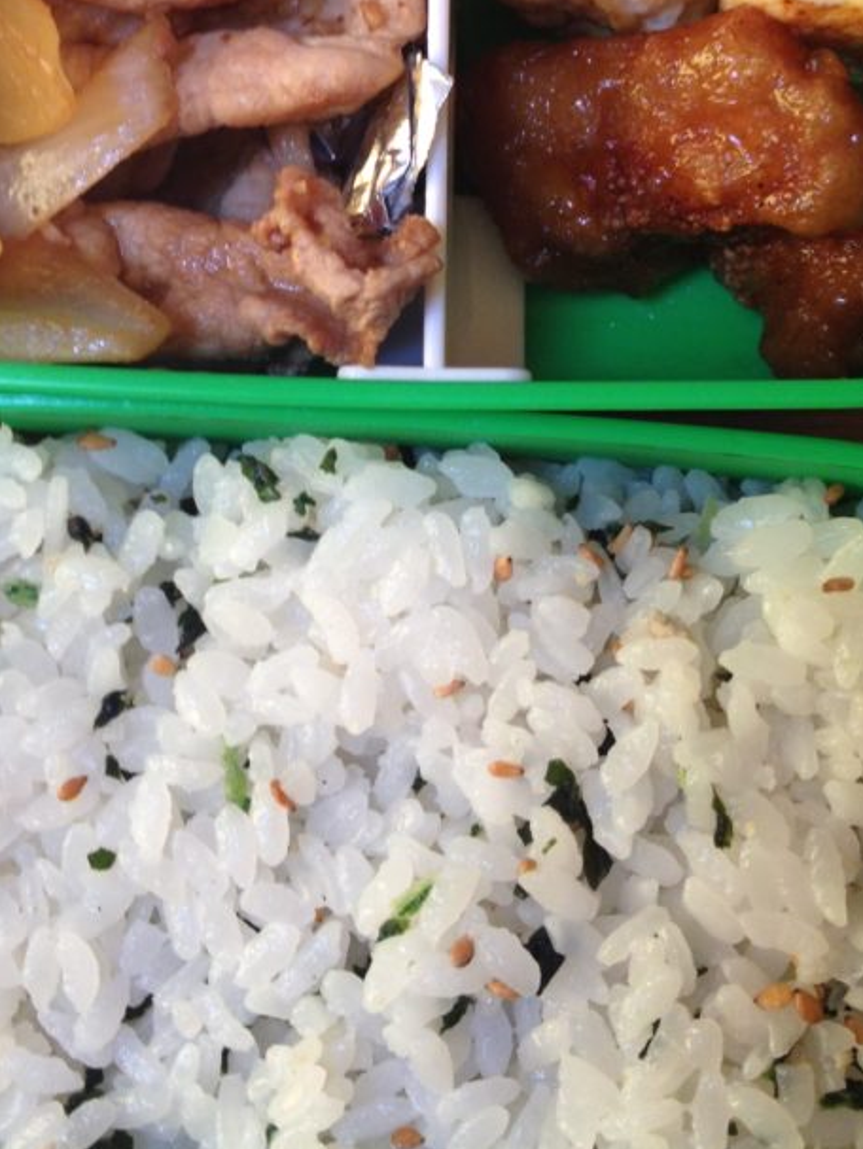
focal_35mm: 59
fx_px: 1959
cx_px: 360
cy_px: 256
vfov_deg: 31.9
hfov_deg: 24.8
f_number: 2.4
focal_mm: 4.28
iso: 64
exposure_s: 1/30
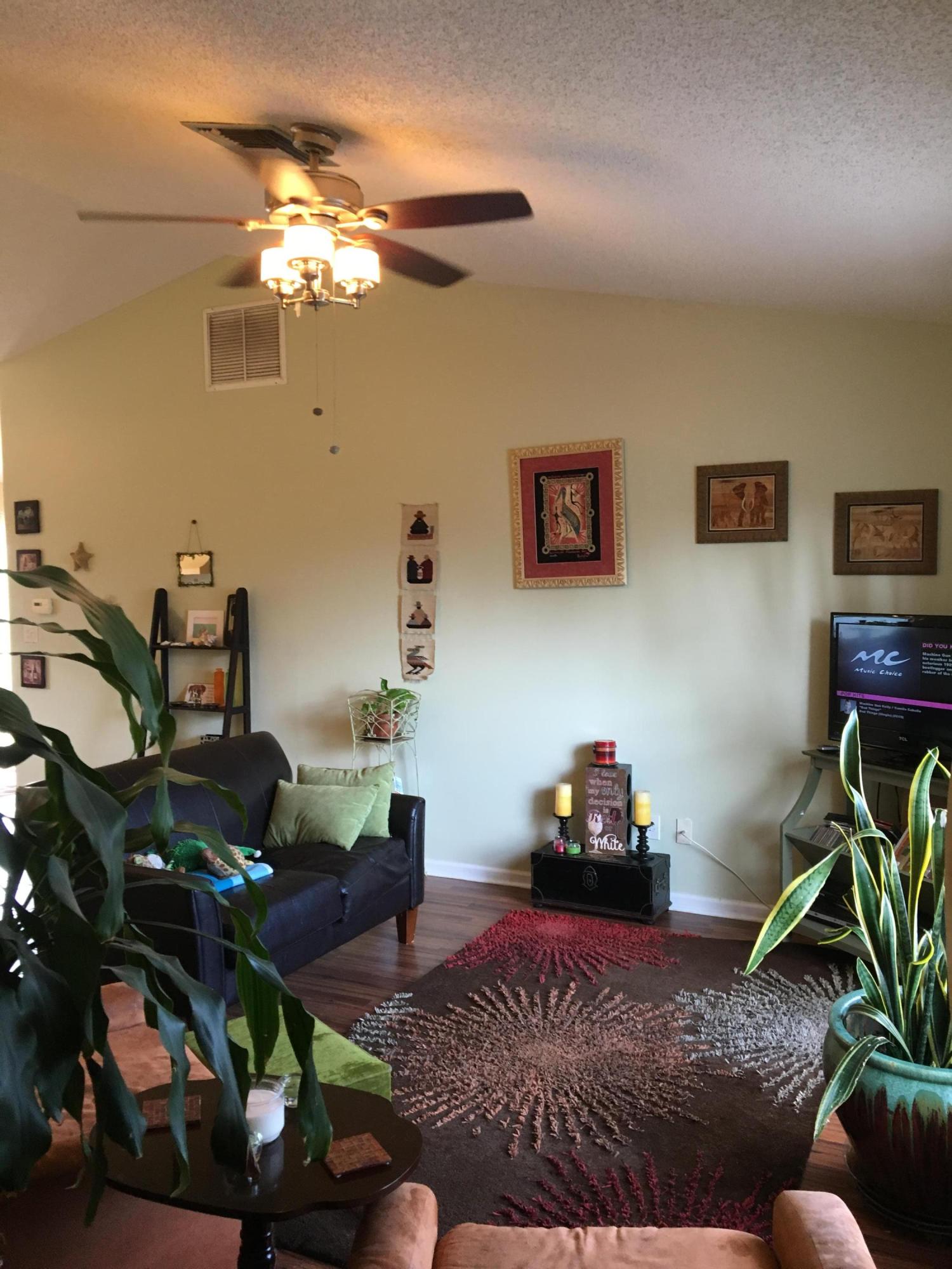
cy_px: 634
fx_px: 1063
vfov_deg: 61.7
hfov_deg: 48.2
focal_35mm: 29
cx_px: 476
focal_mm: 4.15
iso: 100
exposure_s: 1/30
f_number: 2.2
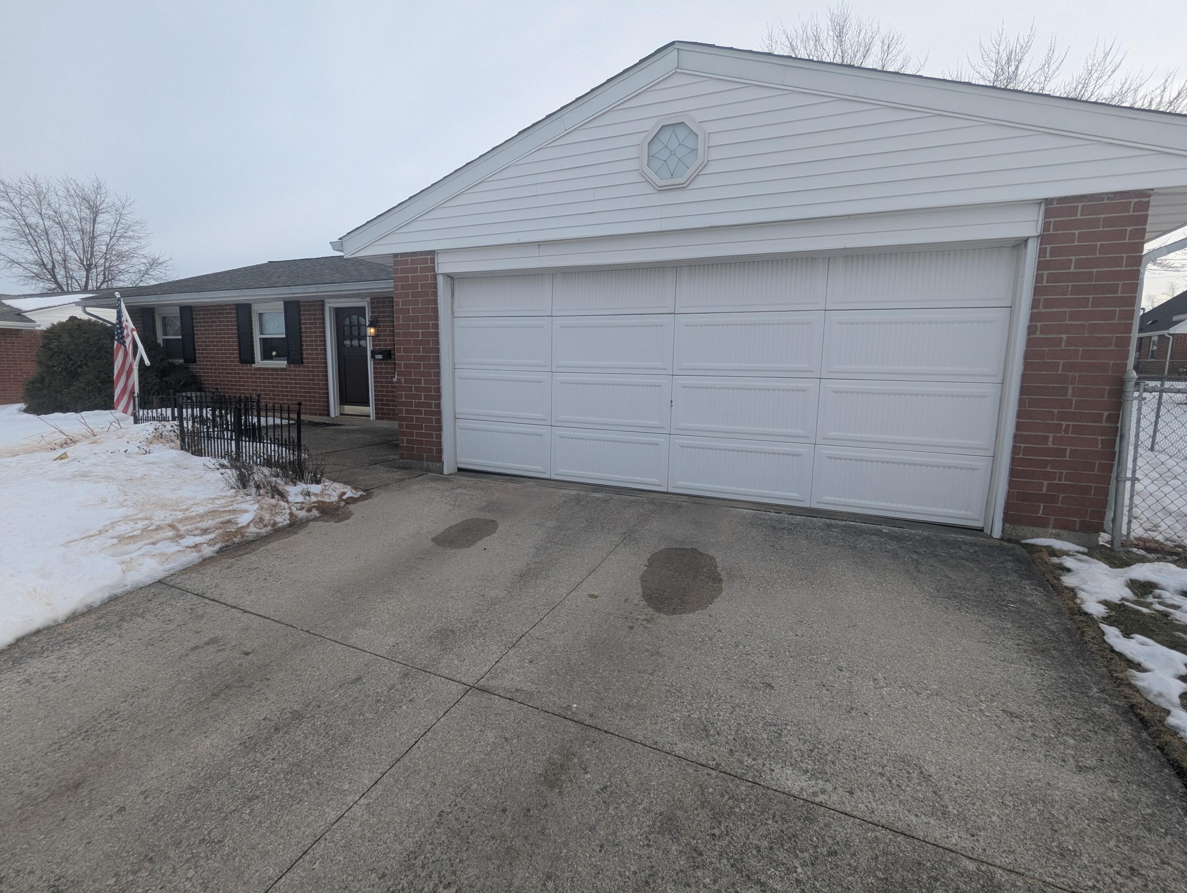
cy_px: 446
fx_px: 549
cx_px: 594
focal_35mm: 16
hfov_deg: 94.4
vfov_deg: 78.2
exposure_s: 1/885
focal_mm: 2.35
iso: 49
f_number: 2.2
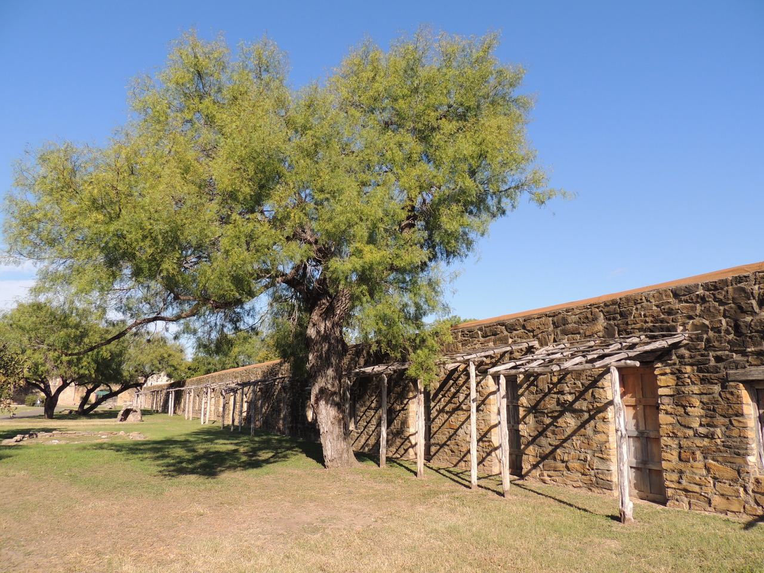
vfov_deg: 56.8
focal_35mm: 24
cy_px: 286
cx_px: 382
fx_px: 530
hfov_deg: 71.6
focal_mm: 4.3
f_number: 3
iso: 100
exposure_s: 1/1000
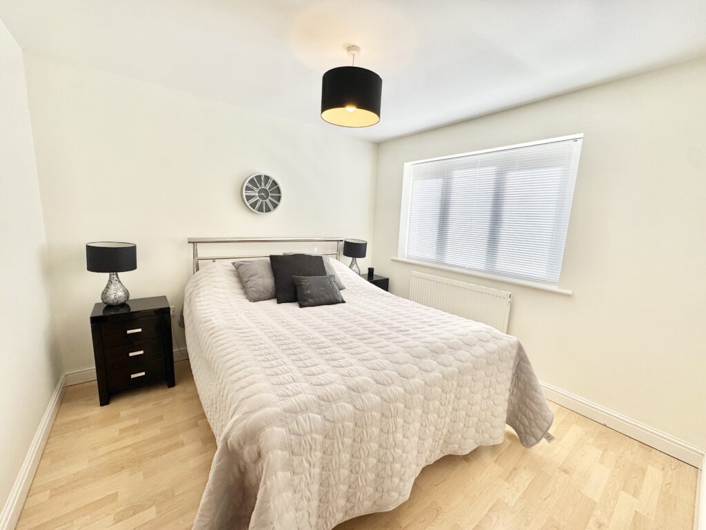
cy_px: 265
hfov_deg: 102.1
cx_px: 353
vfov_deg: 85.7
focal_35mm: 14
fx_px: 286
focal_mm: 2.22
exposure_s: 1/217
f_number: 2.2
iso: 40
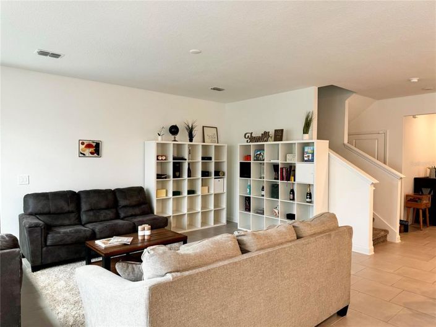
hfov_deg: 71.6
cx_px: 218
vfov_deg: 56.8
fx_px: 302
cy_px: 164
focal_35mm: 24
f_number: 1.78
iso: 100
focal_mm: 6.76
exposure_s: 1/60
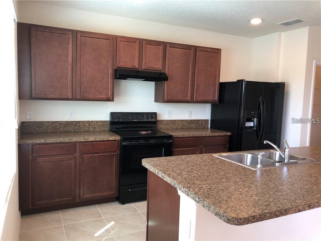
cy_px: 120
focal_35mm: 28
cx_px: 160
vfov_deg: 49.7
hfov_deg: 63.4
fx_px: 260
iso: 25
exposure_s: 1/30
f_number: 1.8
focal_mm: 3.99
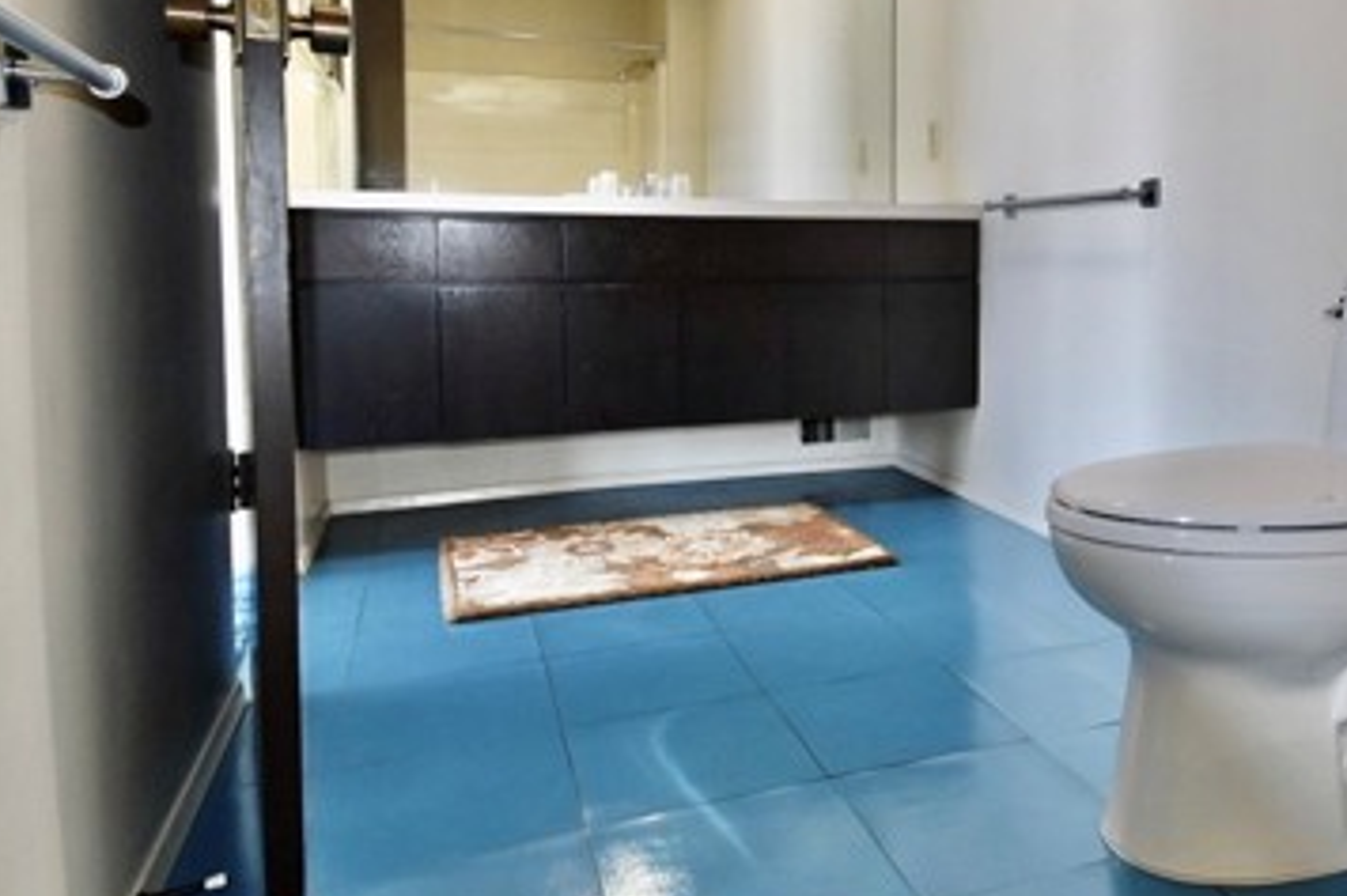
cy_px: 304
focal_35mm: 27
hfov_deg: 65.5
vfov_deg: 47.2
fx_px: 1010
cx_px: 908
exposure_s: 1/125
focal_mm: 10
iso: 800
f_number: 5.6
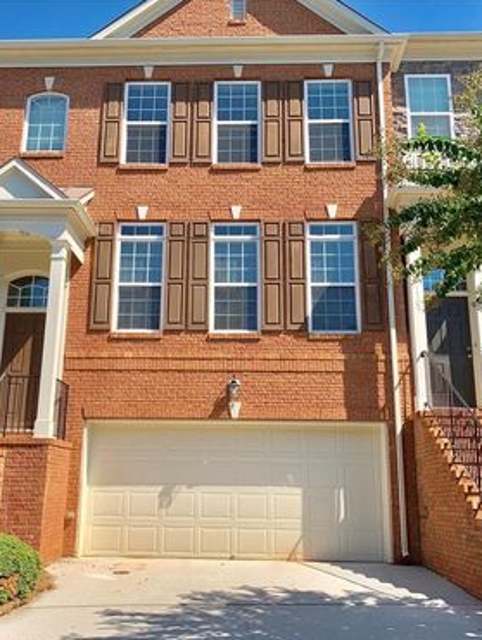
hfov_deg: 40.7
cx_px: 221
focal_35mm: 35
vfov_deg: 52.6
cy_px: 322
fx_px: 649
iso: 25
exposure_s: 1/1585
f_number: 1.8
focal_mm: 4.25
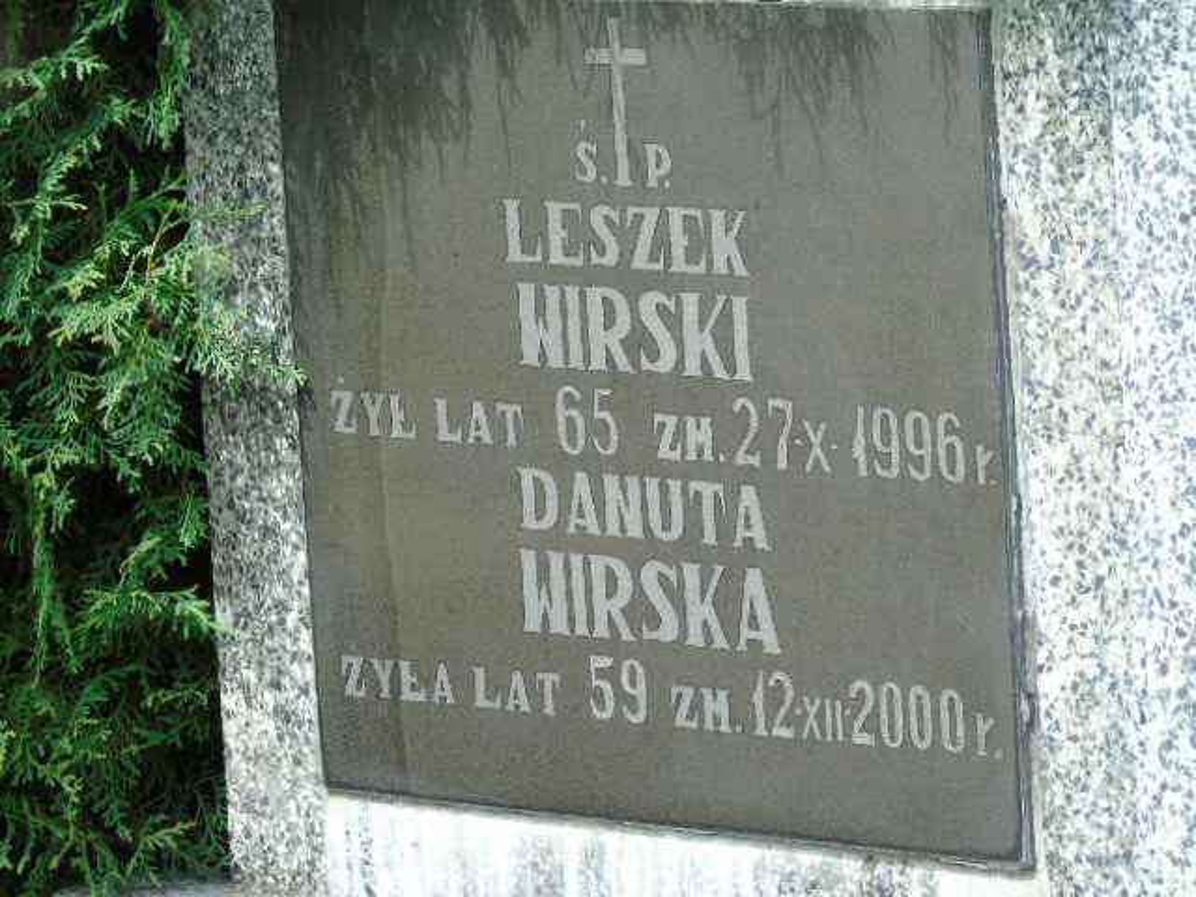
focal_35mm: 243
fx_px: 8396
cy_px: 448
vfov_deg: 6.1
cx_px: 598
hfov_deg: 8.1
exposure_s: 1/125
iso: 100
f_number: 4.8
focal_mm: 43
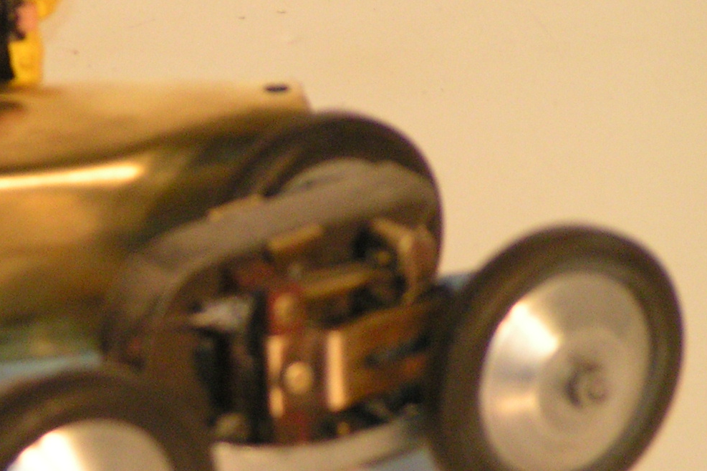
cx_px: 18
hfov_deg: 3.9
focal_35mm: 533
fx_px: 10467
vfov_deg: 2.6
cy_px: 366
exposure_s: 1/250
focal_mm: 37.8
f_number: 3.5
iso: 200
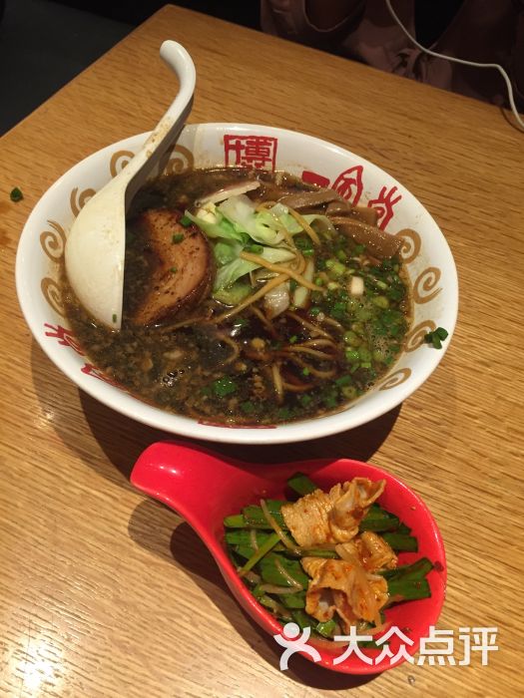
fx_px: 585
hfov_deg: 48.2
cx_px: 262
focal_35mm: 29
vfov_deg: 61.7
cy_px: 349
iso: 160
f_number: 2.2
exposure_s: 1/33
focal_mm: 4.15
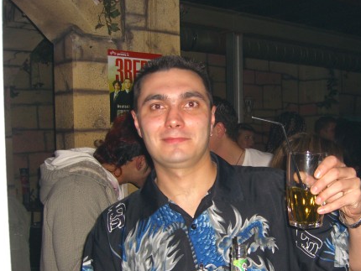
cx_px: 242
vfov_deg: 27.4
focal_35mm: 53
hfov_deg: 35.8
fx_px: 553
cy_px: 182
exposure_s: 1/60
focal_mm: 7.9
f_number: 2.8
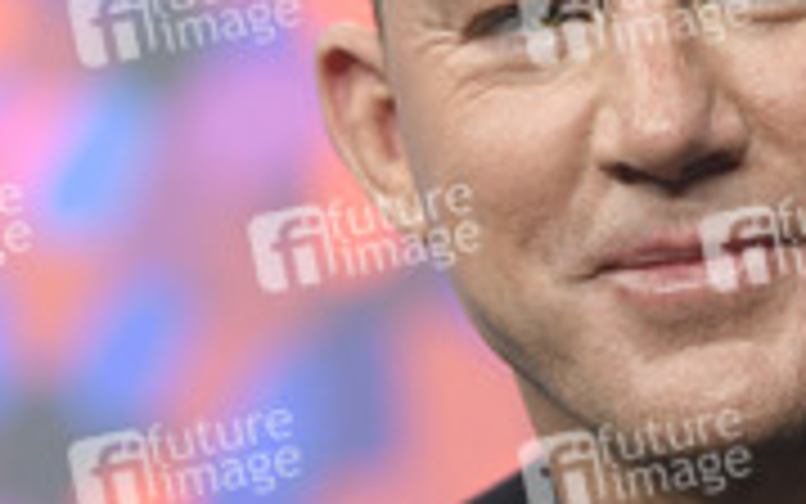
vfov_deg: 3.2
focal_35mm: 410
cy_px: 126
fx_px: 9009
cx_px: 696
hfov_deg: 5.1
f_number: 4
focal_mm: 160
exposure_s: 1/250
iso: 1000
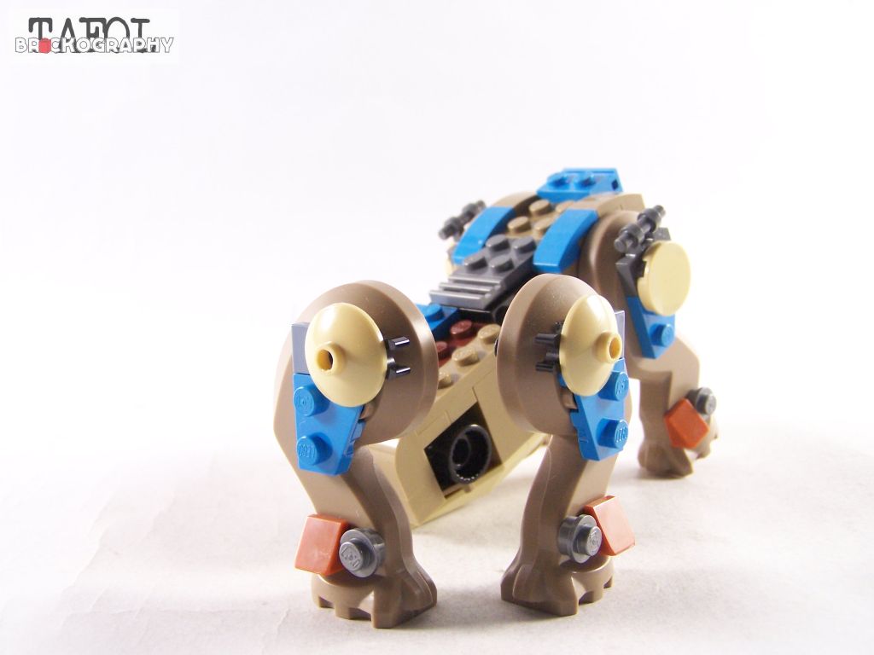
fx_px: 1086
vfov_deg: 33.6
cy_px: 328
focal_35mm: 43
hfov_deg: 43.9
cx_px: 437
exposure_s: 1/30
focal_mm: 7.1
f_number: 3.6
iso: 200
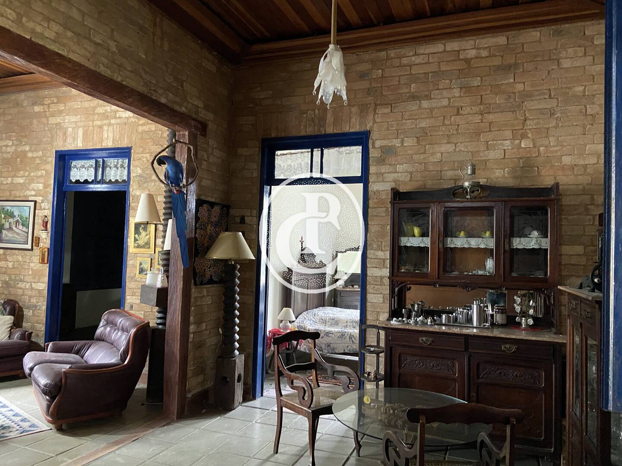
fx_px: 467
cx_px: 311
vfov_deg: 53.1
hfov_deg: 67.3
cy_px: 233
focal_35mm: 26
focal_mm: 4.25
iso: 640
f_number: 1.8
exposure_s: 1/30
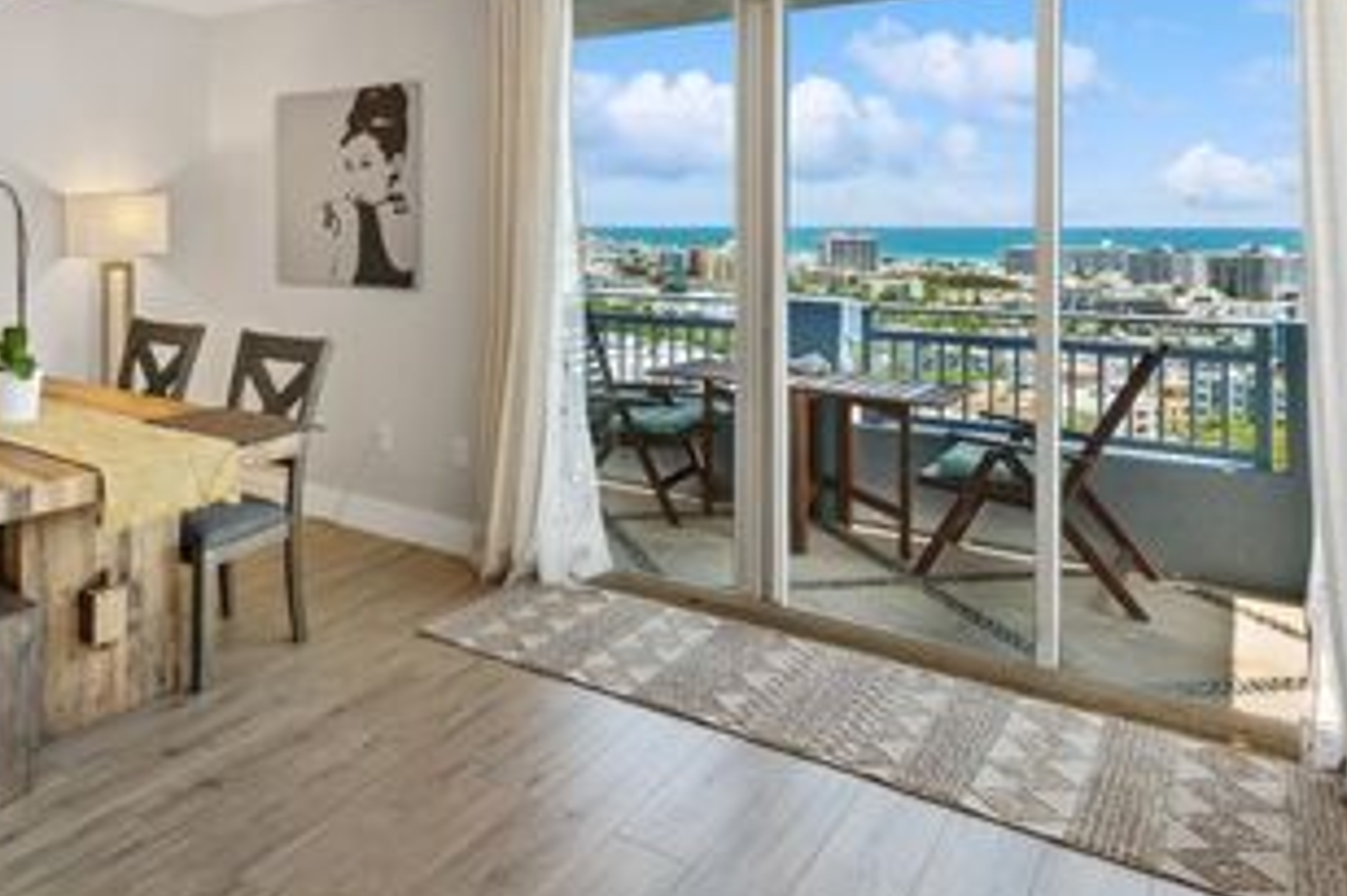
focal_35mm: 26
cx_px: 477
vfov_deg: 48.1
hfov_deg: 68.0
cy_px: 251
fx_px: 972
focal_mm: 16
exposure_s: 1/125
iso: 200
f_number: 9
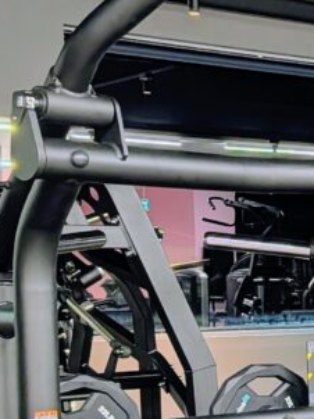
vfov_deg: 19.0
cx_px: 684
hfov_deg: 12.3
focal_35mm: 102
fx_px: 1235
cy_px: 357
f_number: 1.68
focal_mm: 6.9
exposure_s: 1/50
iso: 40
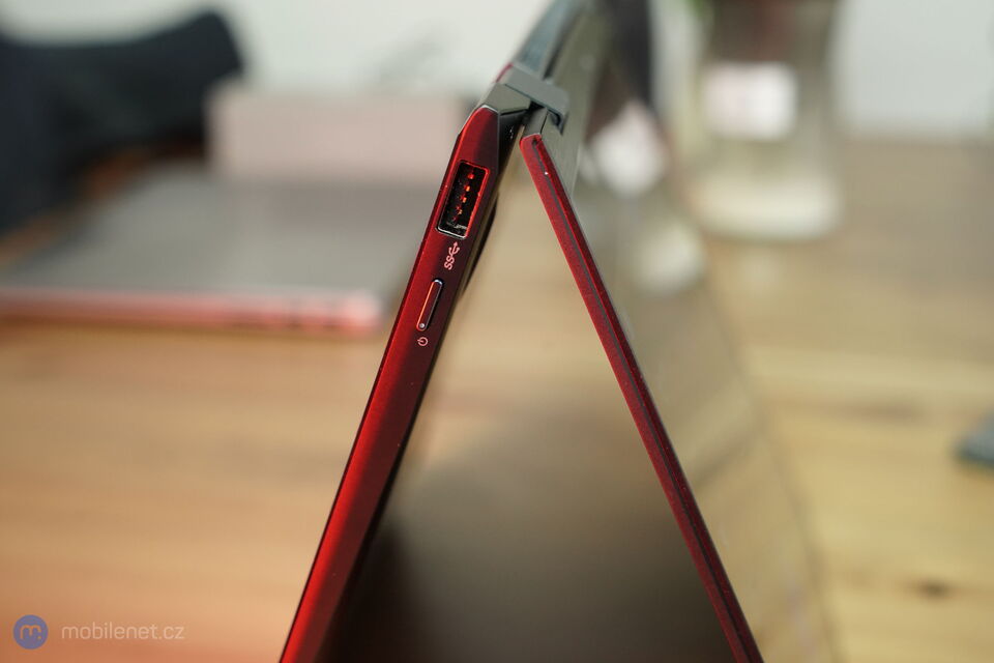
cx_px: 497
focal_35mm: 58
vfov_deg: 23.4
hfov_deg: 34.5
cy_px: 332
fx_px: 1601
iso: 4000
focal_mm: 58
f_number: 6.3
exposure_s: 1/200
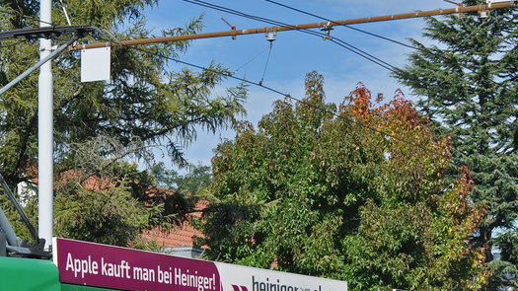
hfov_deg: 13.0
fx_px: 2266
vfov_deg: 7.3
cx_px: 205
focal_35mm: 165
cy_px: 322
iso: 250
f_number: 7.1
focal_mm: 46
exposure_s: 1/800
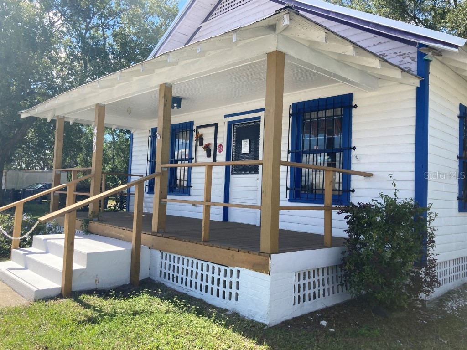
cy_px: 175
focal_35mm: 28
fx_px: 378
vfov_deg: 49.7
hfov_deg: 63.4
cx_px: 234
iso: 20
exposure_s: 1/1066
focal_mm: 3.99
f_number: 1.8
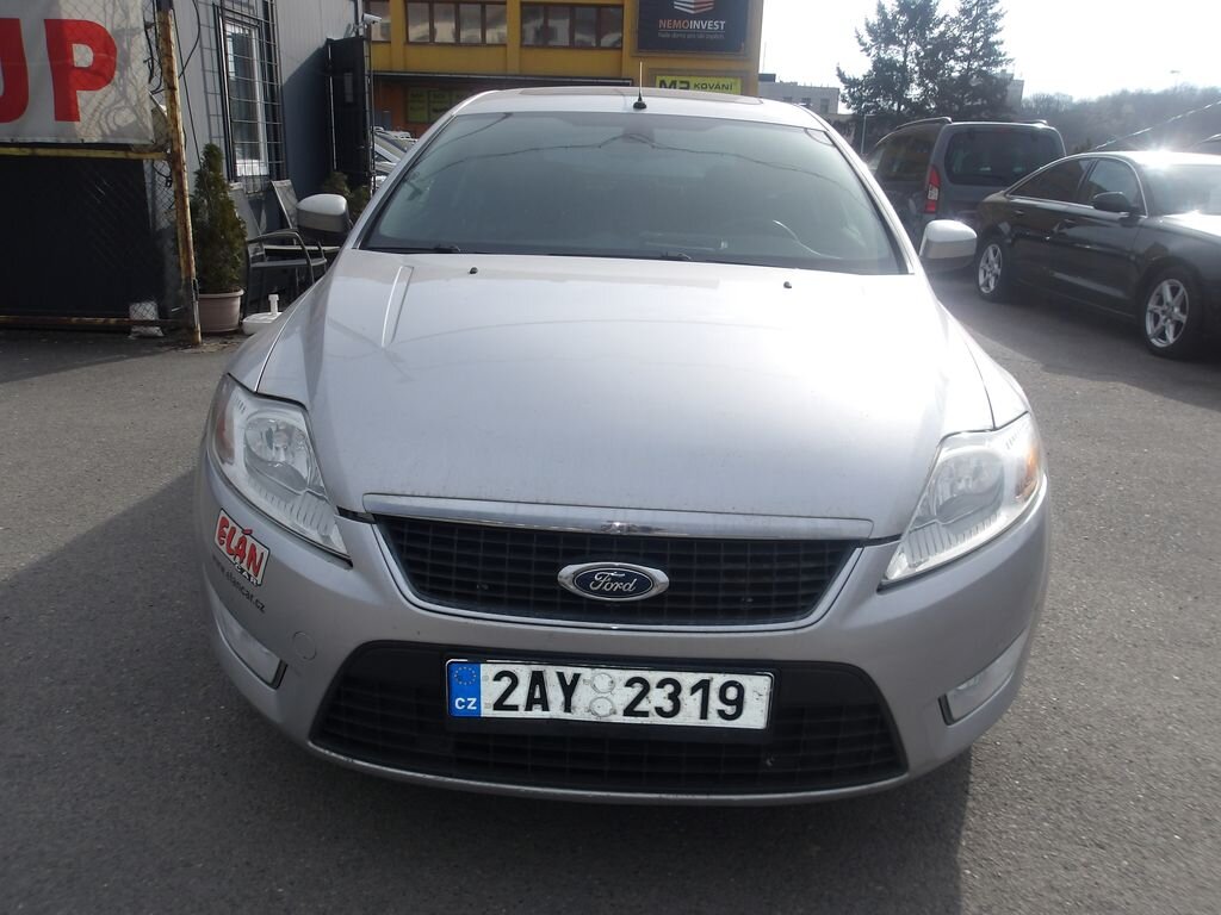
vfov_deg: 51.4
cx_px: 610
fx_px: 952
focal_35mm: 27
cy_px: 458
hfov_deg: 65.3
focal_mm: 4.9
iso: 100
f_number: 10.4
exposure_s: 1/161
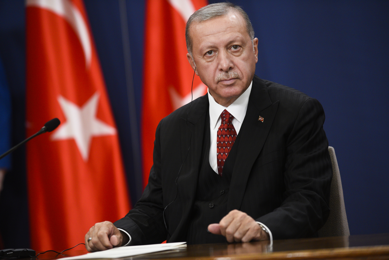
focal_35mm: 200
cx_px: 194
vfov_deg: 6.9
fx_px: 2162
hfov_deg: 10.3
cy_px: 130
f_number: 4
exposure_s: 1/640
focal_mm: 200
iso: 2500
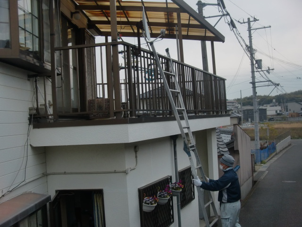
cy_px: 114
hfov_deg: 49.0
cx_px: 151
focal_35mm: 38
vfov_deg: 37.7
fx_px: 332
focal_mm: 6.66
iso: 64
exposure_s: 1/500
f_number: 3.9
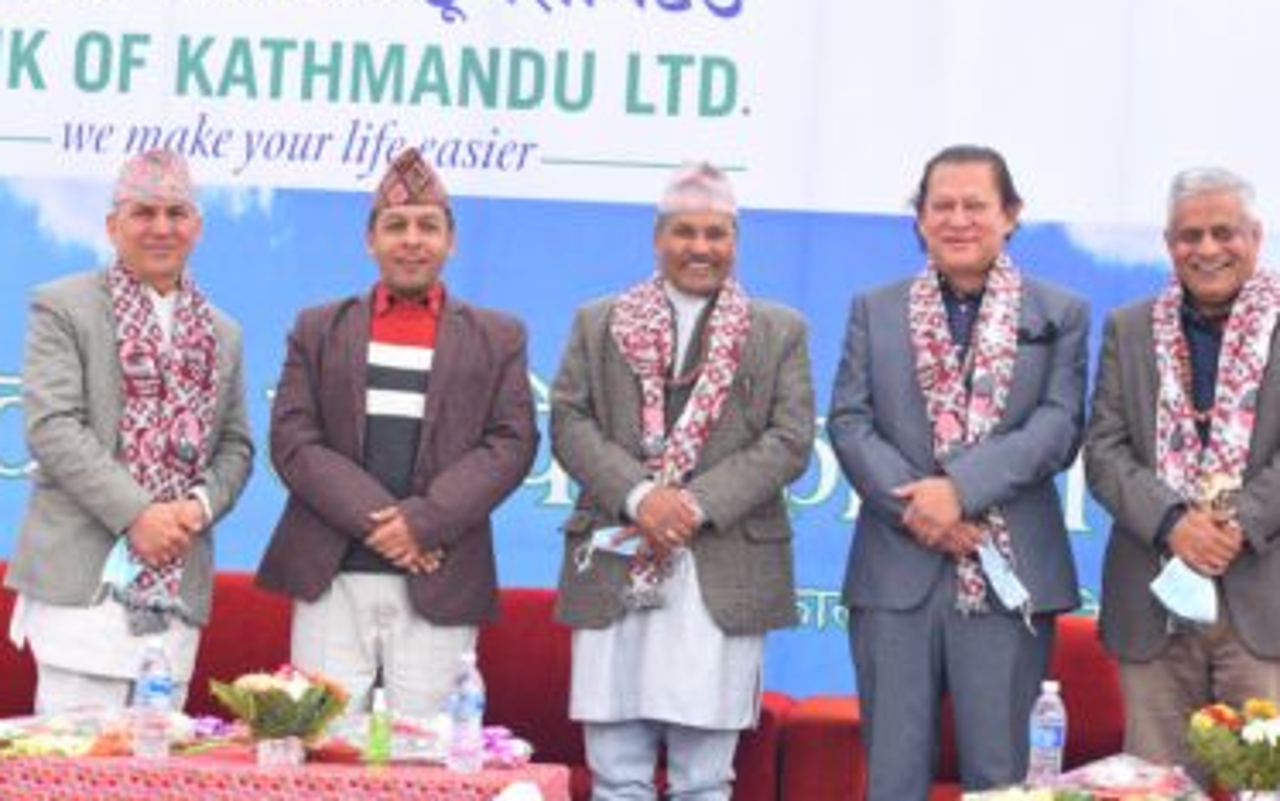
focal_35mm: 85
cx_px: 681
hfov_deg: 24.3
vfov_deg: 15.4
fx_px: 2966
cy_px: 382
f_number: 7.1
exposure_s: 1/250
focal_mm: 78
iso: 640
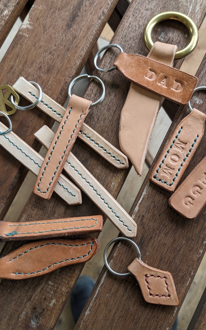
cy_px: 167
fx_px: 288
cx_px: 118
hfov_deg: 39.3
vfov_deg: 59.7
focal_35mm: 32
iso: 39
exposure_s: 1/206
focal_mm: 4.38
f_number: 1.73
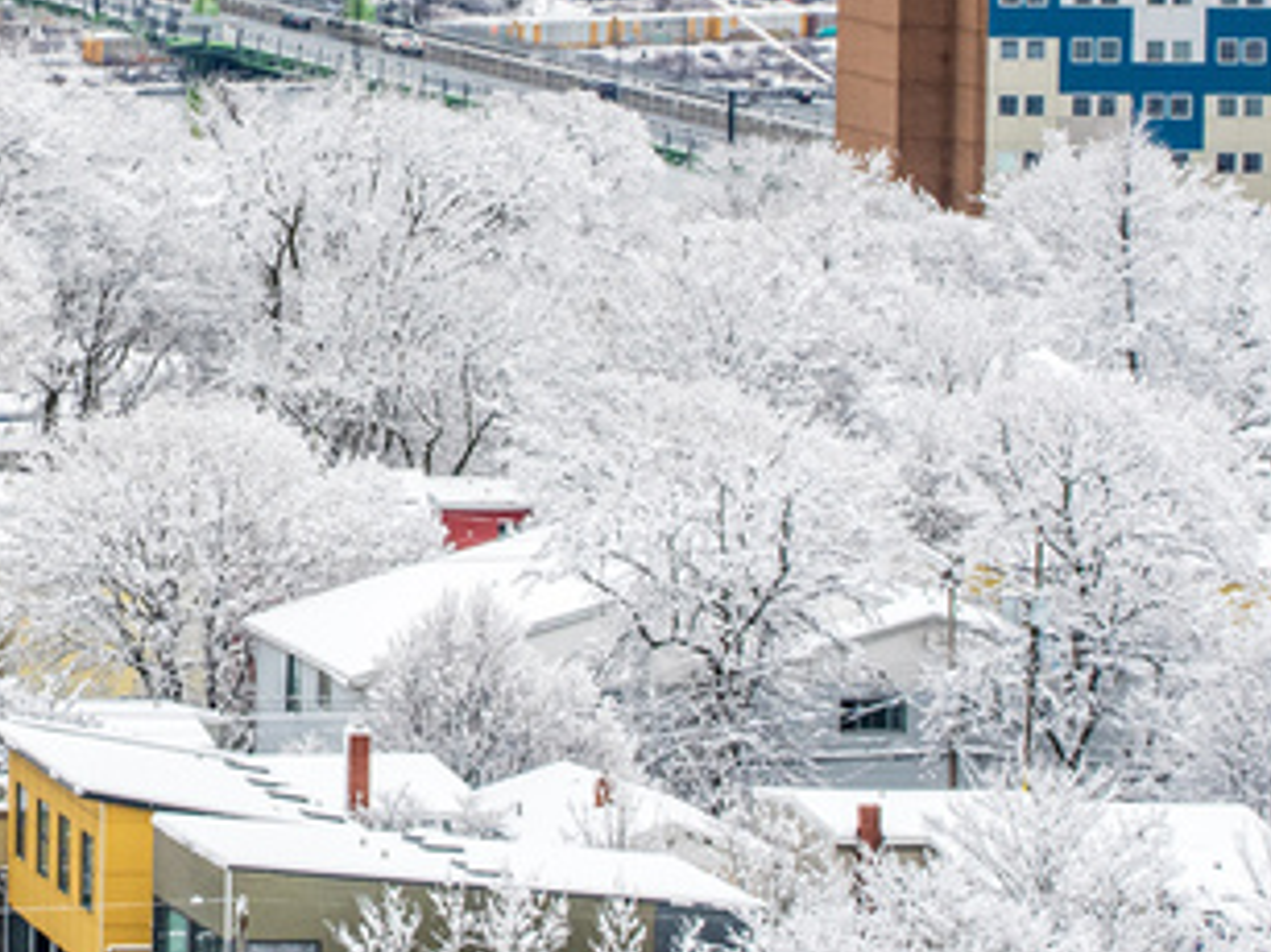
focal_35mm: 323
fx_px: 11855
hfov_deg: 6.1
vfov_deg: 4.6
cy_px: -68
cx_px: -66
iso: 640
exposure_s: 1/320
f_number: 7.1
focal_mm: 86
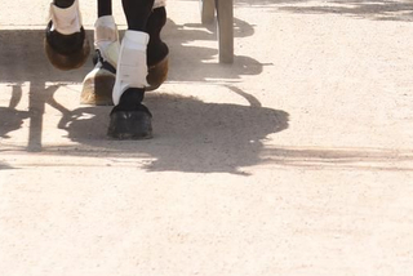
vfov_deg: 2.5
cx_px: 285
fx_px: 6315
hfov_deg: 3.7
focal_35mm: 550
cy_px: -359
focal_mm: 110
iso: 160
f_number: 5
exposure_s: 1/320
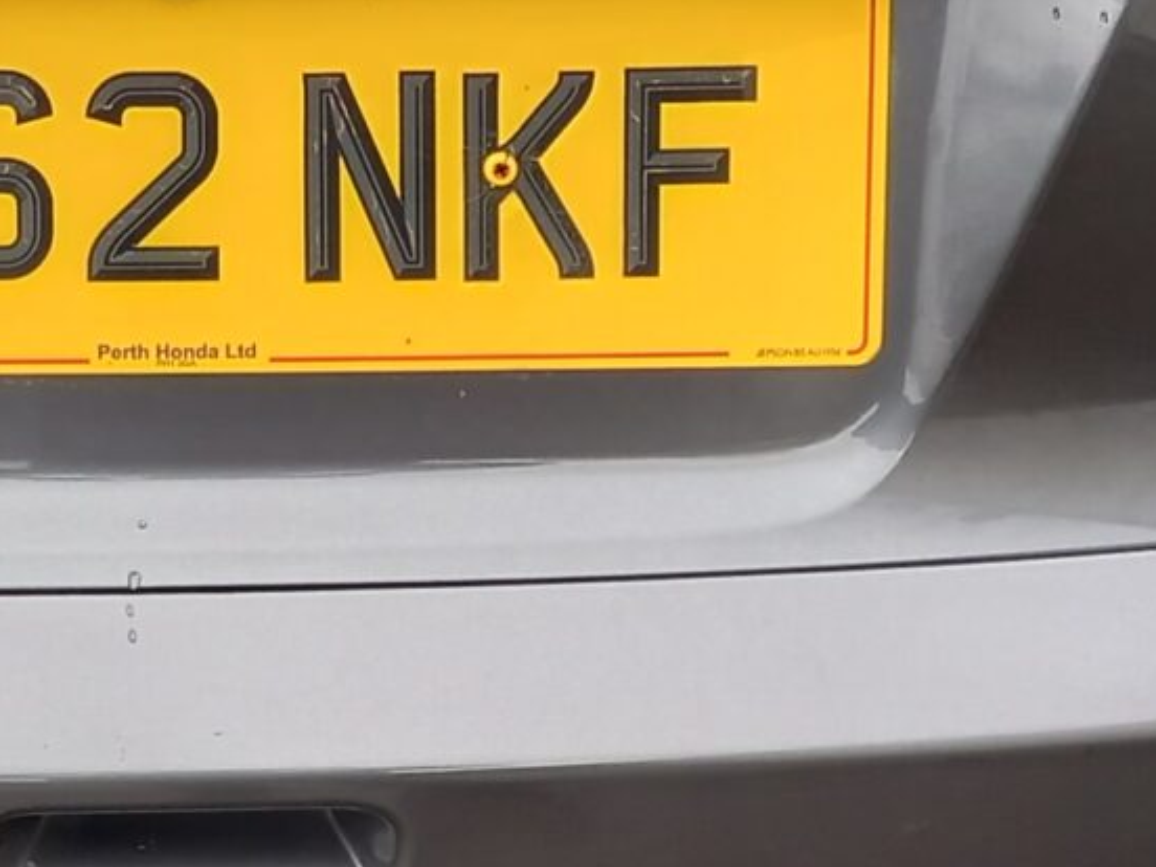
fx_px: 3874
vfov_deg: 12.7
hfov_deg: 16.9
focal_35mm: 116
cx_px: 245
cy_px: 197
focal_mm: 4.6
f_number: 2
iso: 80
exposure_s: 1/60
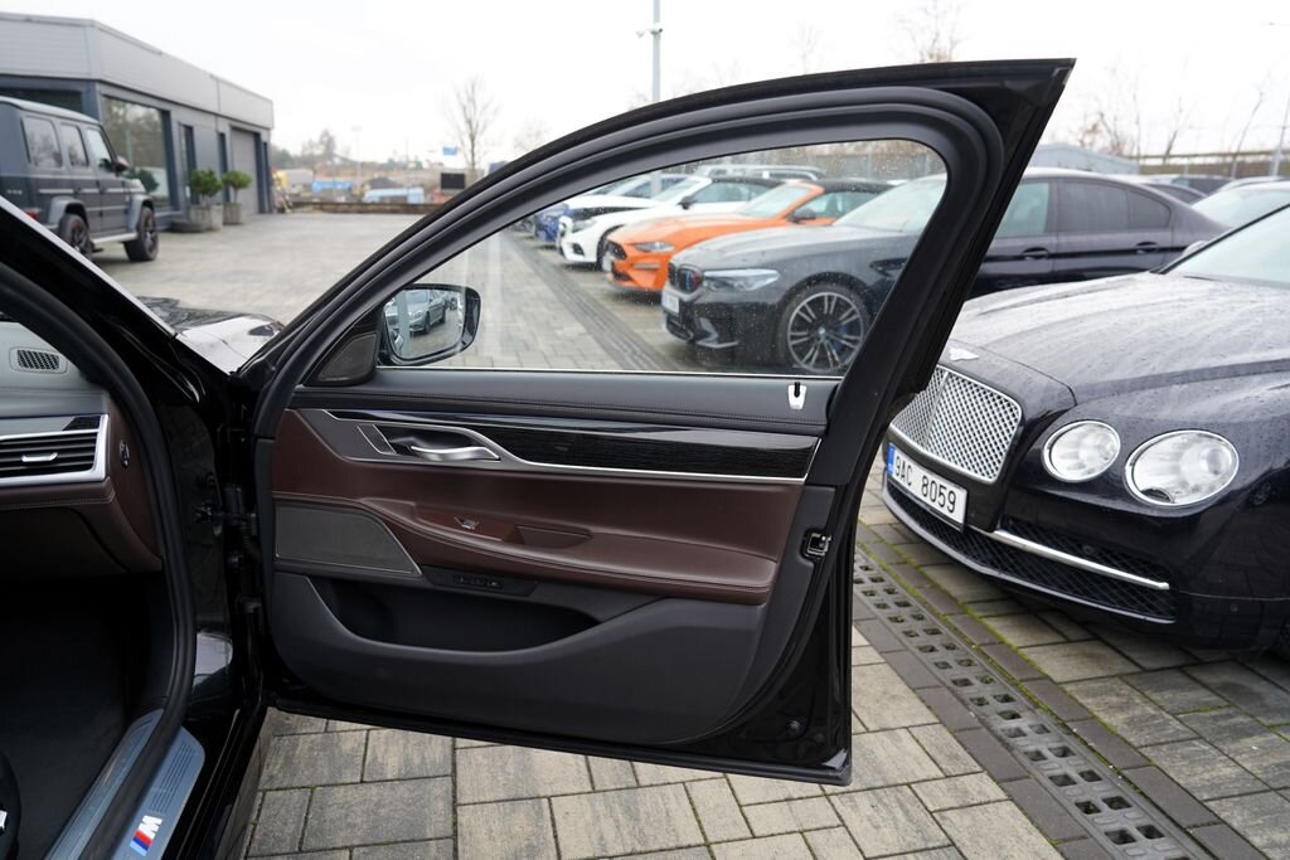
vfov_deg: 53.1
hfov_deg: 73.7
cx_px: 645
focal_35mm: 24
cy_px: 430
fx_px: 860
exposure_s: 1/50
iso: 100
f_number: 3.5
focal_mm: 24
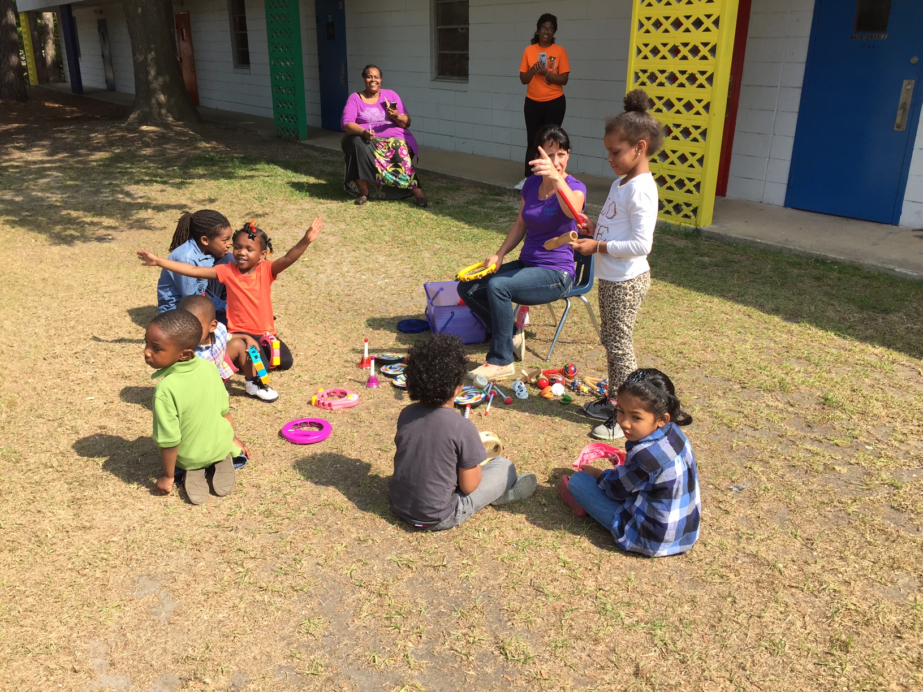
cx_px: 462
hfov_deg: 61.7
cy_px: 346
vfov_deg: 48.2
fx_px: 773
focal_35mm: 29
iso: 32
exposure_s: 1/1068
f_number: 2.2
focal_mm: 4.15
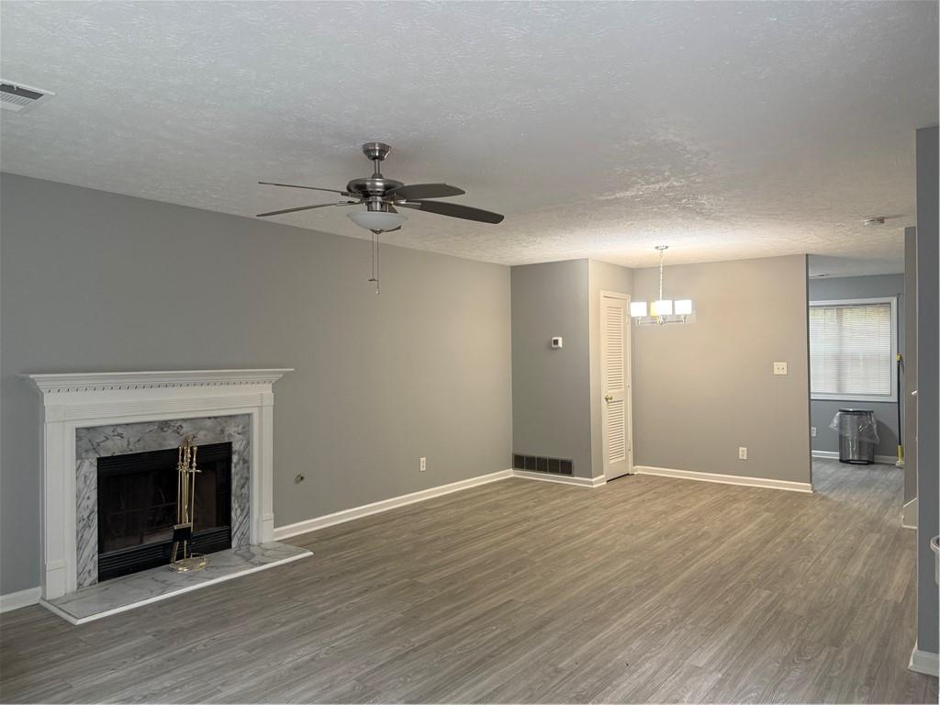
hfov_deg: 71.6
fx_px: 652
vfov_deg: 56.8
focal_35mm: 24
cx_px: 470
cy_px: 352
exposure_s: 1/60
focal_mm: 6.76
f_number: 1.78
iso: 200
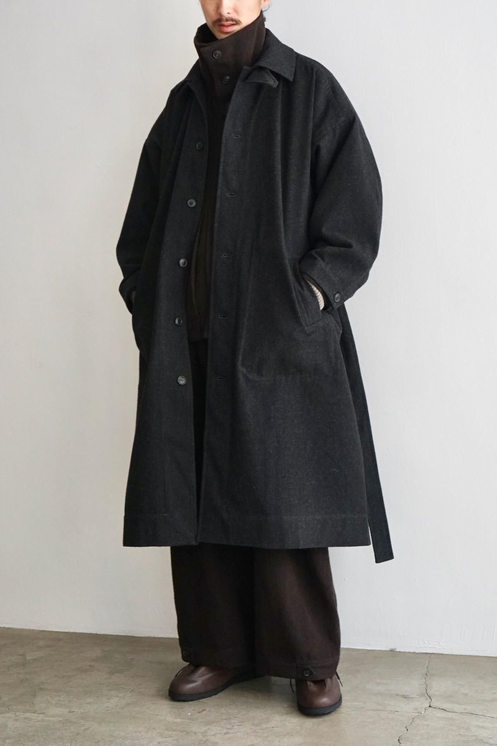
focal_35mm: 46
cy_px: 373
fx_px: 953
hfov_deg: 29.2
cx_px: 248
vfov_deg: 42.7
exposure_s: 1/160
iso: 1600
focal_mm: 46
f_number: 4.5
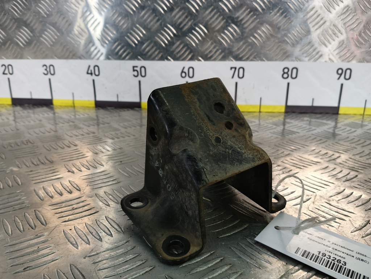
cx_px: 186
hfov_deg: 73.9
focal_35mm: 23
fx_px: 247
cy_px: 140
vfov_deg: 58.9
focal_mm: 4.11
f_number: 1.6
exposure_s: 1/66.7
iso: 93
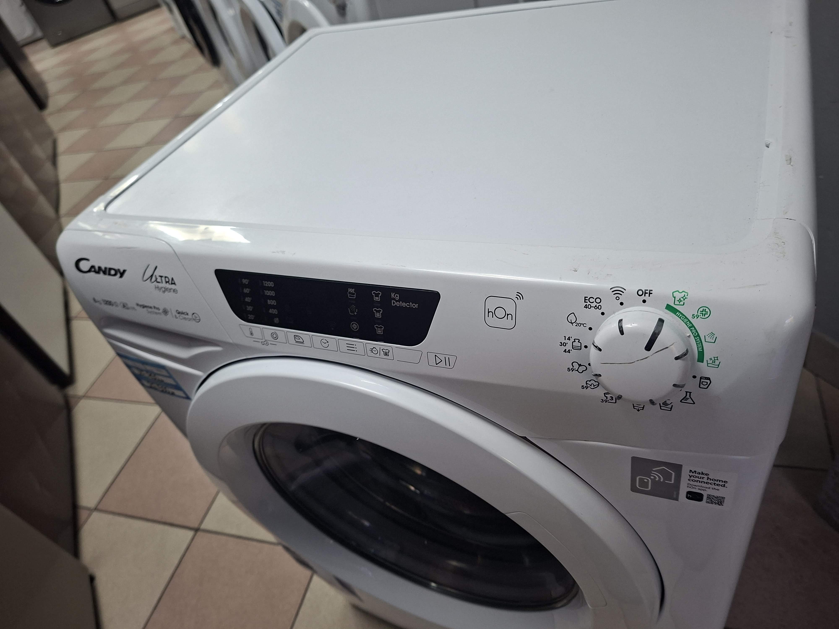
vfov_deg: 58.9
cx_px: 420
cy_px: 314
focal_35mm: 23
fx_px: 557
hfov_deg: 73.9
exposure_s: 1/50
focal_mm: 5.54
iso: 160
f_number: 1.8
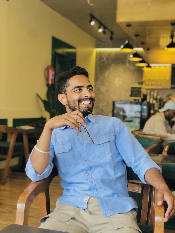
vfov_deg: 36.8
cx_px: 88
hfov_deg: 28.0
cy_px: 116
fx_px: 351
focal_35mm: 52
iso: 32
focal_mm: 6
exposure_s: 1/50
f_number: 2.4
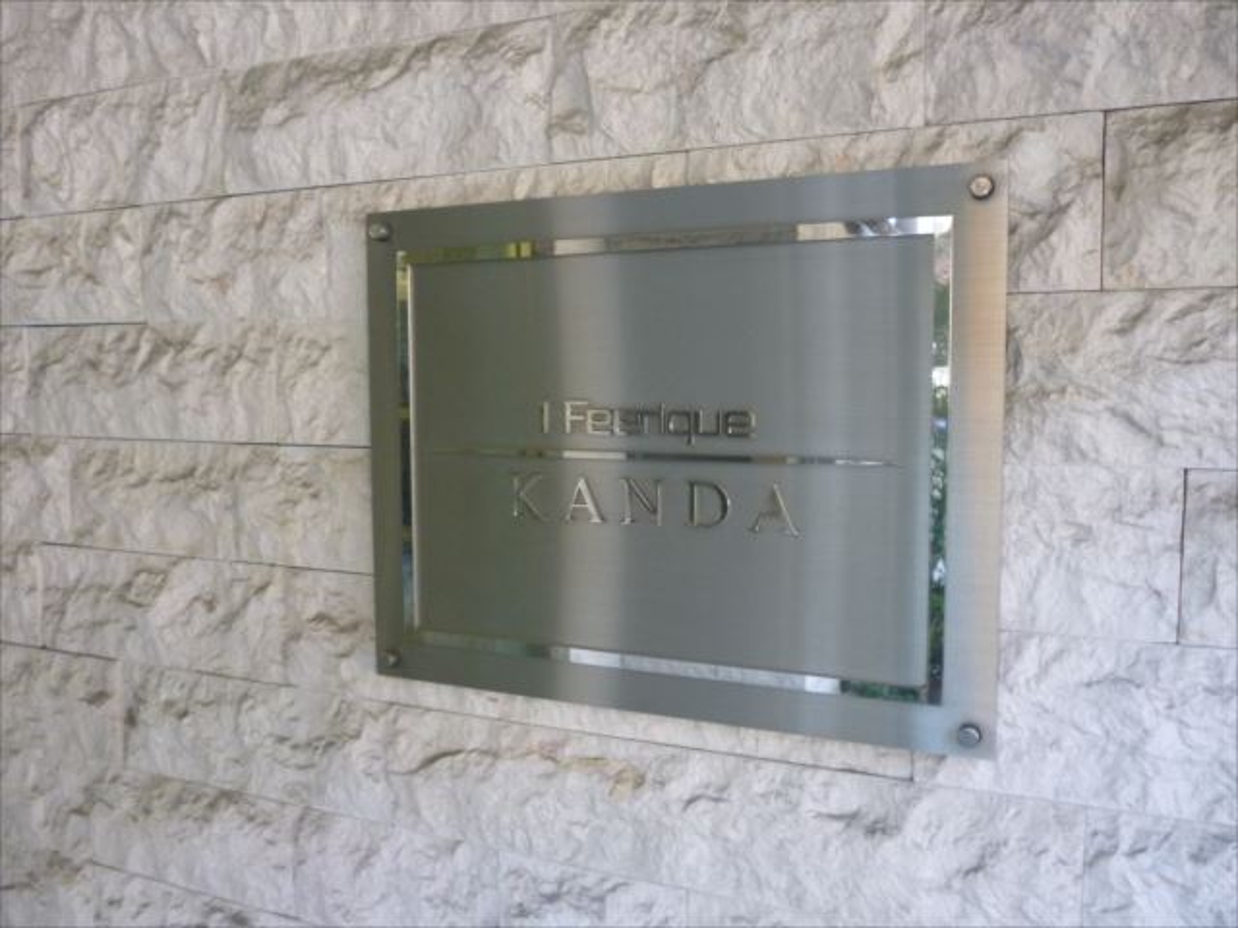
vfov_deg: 49.7
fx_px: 1001
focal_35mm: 28
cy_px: 464
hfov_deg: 63.4
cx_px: 619
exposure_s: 1/60
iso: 400
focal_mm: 5
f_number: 3.1
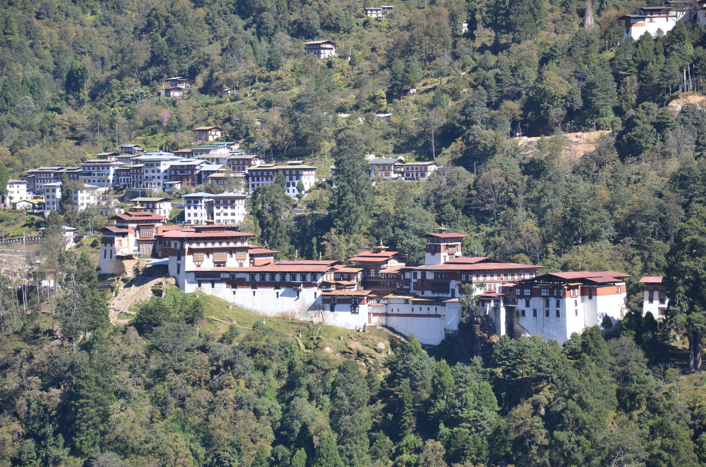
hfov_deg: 17.1
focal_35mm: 120
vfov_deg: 11.4
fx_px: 2348
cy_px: 234
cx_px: 353
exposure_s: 1/320
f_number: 6.3
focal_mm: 80
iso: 200
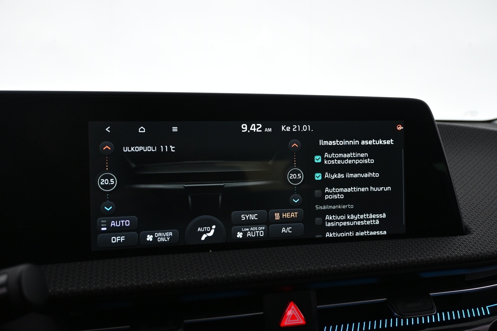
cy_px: 166
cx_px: 248
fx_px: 445
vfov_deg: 40.8
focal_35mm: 32
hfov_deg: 58.3
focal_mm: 21.5
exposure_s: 1/30
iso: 1000
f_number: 4
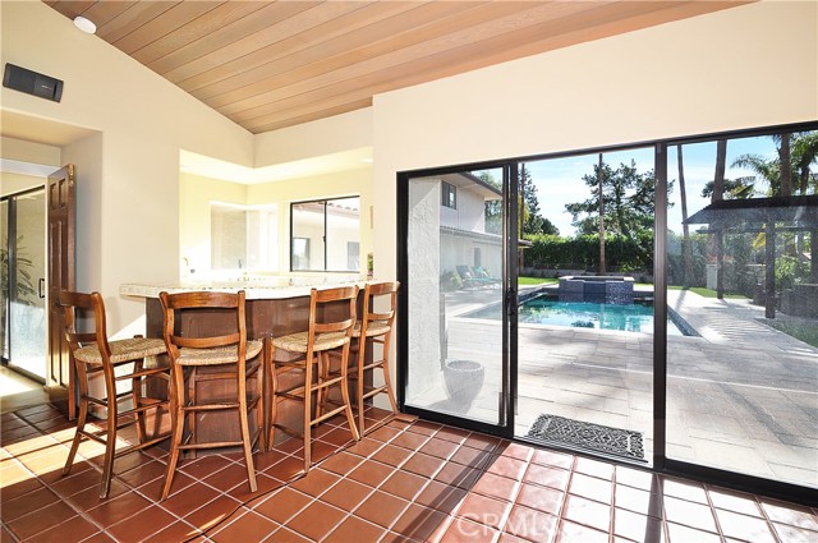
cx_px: 409
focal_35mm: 15
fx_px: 340
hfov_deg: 100.5
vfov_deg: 77.2
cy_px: 272
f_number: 9
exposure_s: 1/25
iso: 200
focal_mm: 10
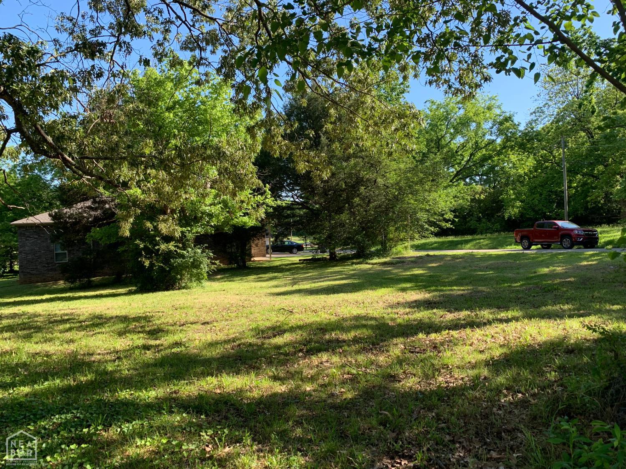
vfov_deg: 53.1
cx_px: 313
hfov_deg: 67.3
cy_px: 234
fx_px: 470
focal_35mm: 26
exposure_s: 1/490
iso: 25
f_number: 1.8
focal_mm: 4.25
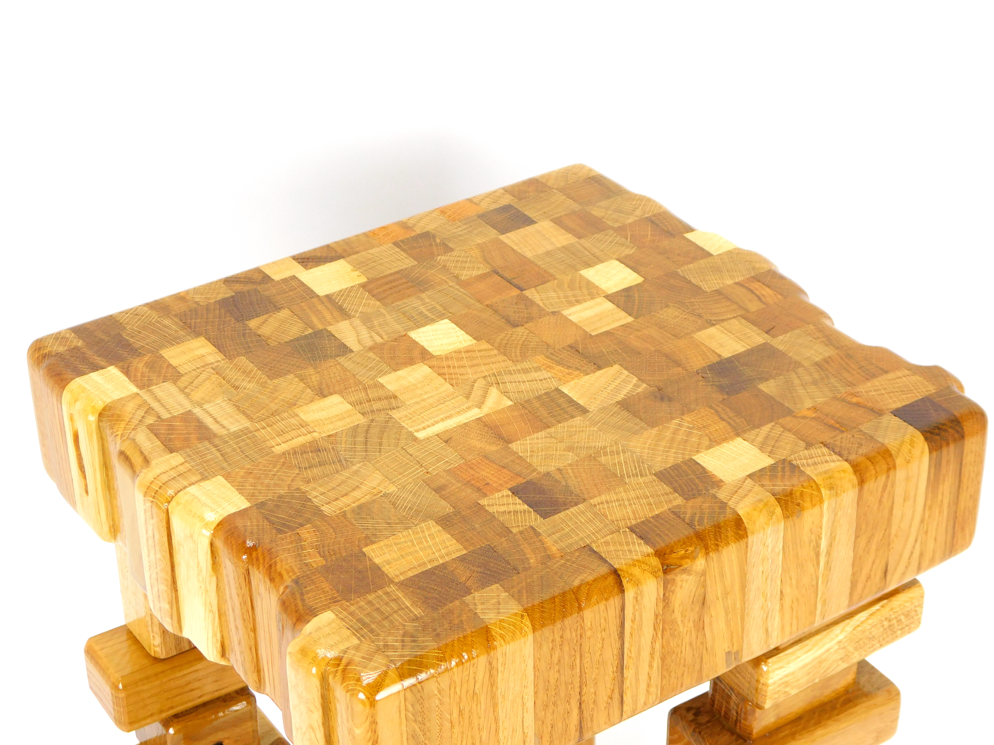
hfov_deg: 27.4
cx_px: 497
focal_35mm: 71
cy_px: 372
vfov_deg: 20.7
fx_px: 2039
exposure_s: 1/50
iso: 125
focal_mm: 12.6
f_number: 4.3
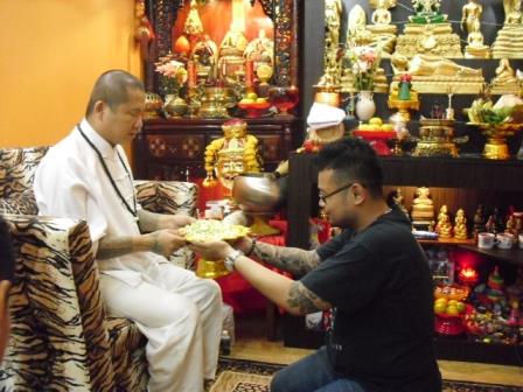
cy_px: 196
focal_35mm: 36
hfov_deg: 51.4
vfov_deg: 39.7
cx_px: 262
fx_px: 544
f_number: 3.1
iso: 800
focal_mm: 6.3
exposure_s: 1/30
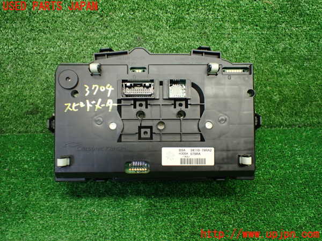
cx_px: 161
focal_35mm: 30
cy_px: 120
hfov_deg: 60.0
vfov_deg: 46.8
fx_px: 279
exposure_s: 1/125
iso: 640
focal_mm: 5.4
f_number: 2.3
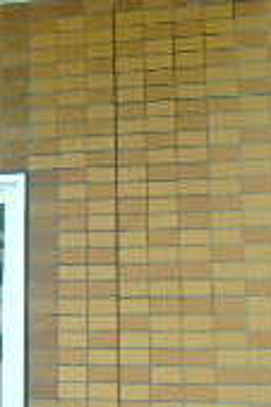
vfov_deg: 14.8
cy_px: -115
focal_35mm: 133
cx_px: -62
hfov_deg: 10.1
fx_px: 1505
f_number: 4.9
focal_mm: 6
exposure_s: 1/80
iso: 160
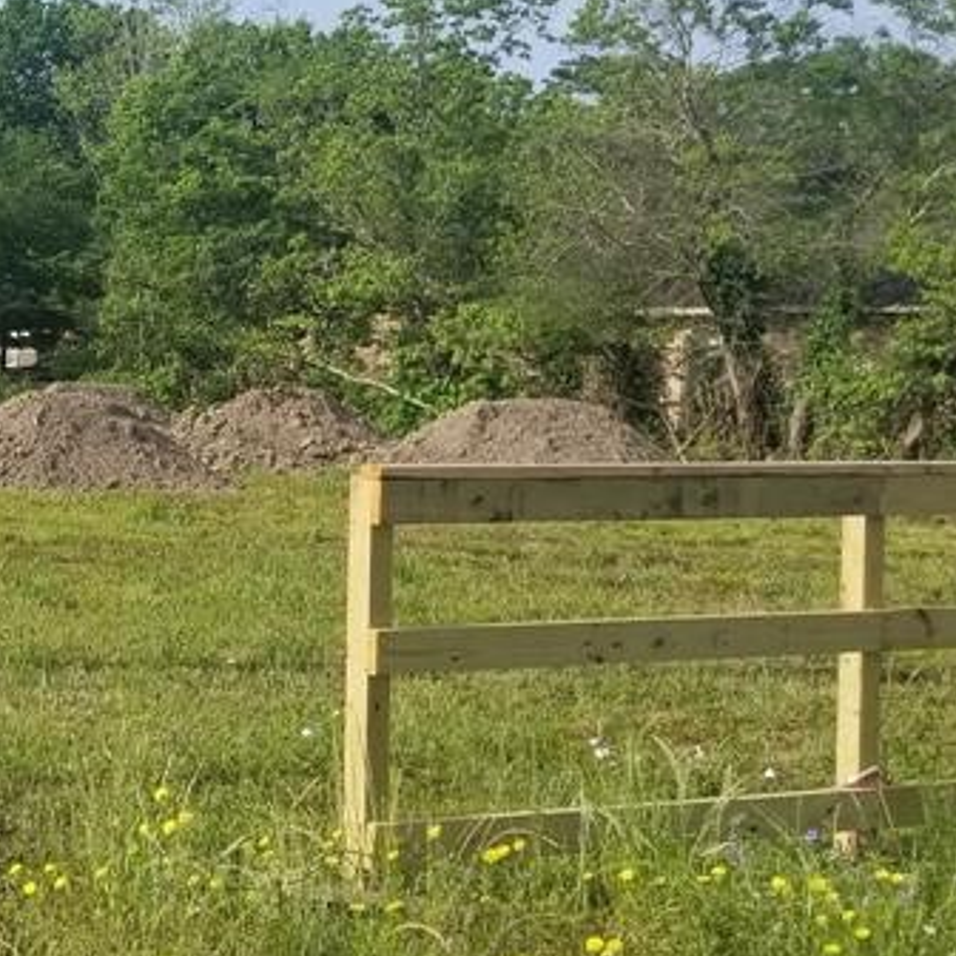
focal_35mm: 70
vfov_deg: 24.5
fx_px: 2187
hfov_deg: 21.3
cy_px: 327
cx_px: -421
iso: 50
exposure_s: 1/2048
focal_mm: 4.25
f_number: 1.7
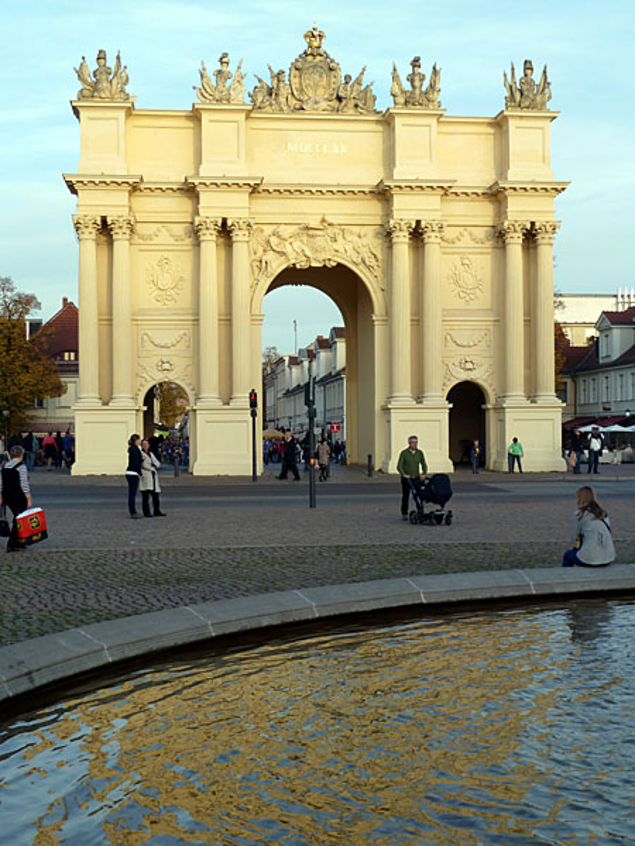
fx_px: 1345
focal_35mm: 55
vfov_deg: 34.9
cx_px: 318
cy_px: 423
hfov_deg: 26.6
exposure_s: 1/125
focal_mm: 9.1
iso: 80
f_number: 3.9
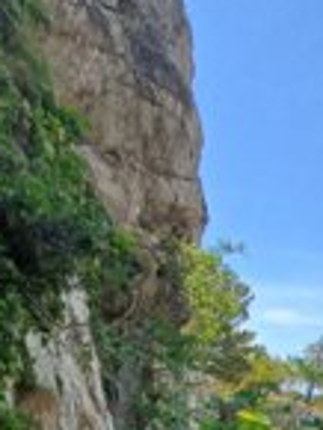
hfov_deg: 28.1
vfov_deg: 32.4
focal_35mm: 44
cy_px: 558
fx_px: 547
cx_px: 403
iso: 40
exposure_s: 1/1056
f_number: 2.2
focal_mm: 1.64
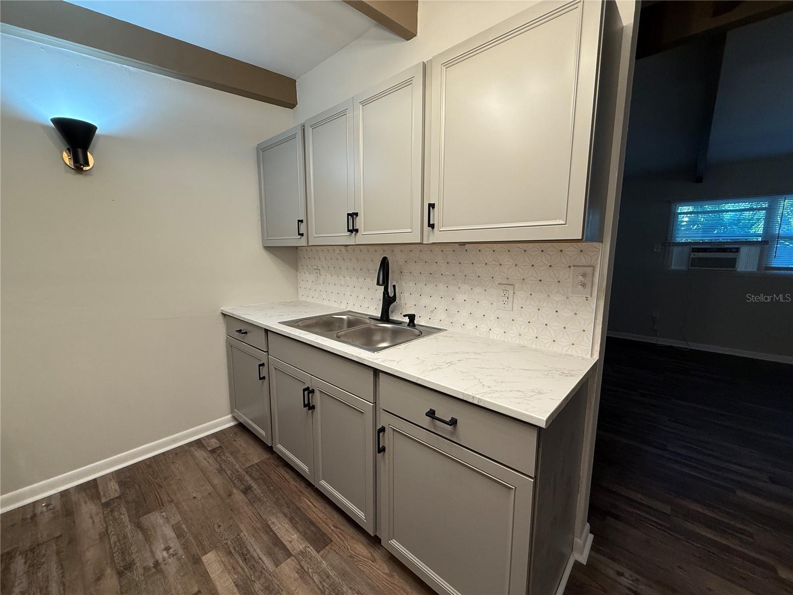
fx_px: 321
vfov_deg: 85.7
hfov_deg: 102.1
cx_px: 396
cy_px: 298
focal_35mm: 14
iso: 160
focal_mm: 2.22
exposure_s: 1/120
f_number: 2.2
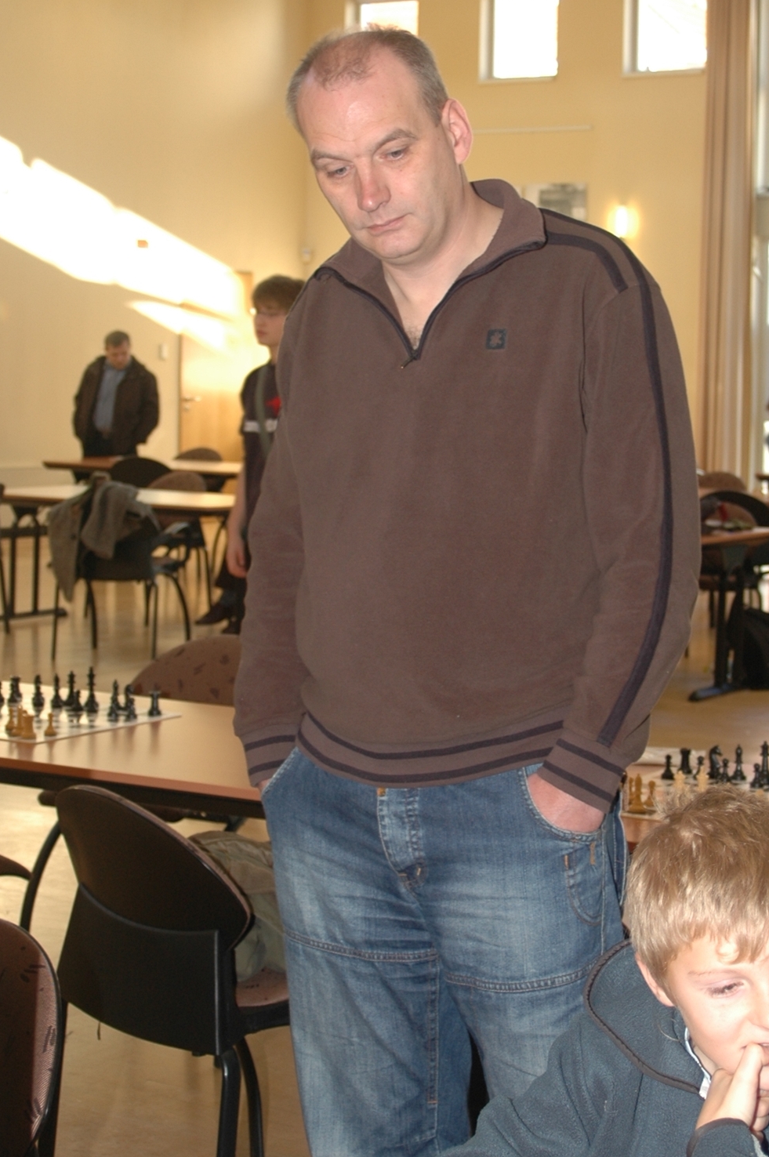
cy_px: 562
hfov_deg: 17.9
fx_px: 2434
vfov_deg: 26.7
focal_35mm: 76
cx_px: 453
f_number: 4.5
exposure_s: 1/60
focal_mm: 31
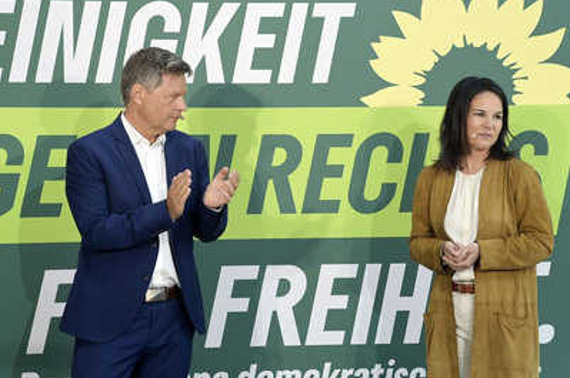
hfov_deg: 18.1
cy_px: 193
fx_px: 1787
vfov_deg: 12.1
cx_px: 286
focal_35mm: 113
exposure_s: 1/500
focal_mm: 100
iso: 2500
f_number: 5.6
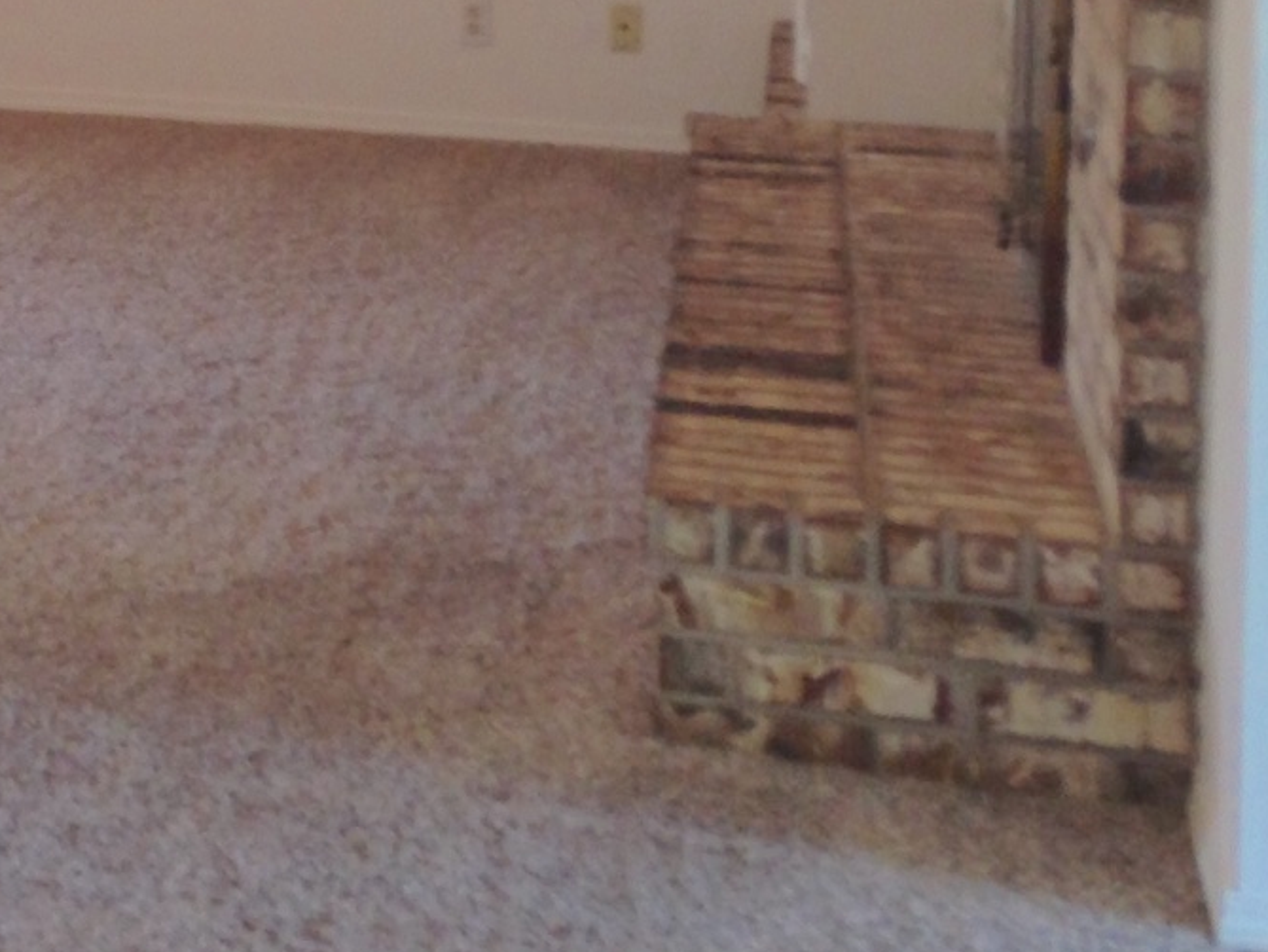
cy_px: -296
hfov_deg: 18.2
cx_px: -339
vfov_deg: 14.1
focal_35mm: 101
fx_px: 3700
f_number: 2.4
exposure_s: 1/20
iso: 64
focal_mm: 4.12
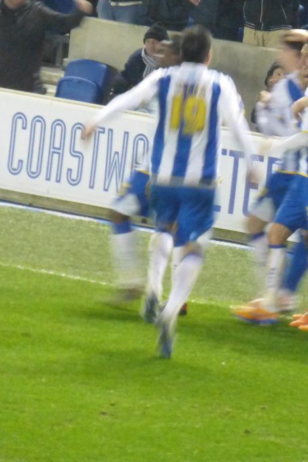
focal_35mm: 530
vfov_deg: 3.9
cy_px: 178
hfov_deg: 2.6
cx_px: 374
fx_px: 6801
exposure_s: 1/25
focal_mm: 51.5
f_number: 5.9
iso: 1600
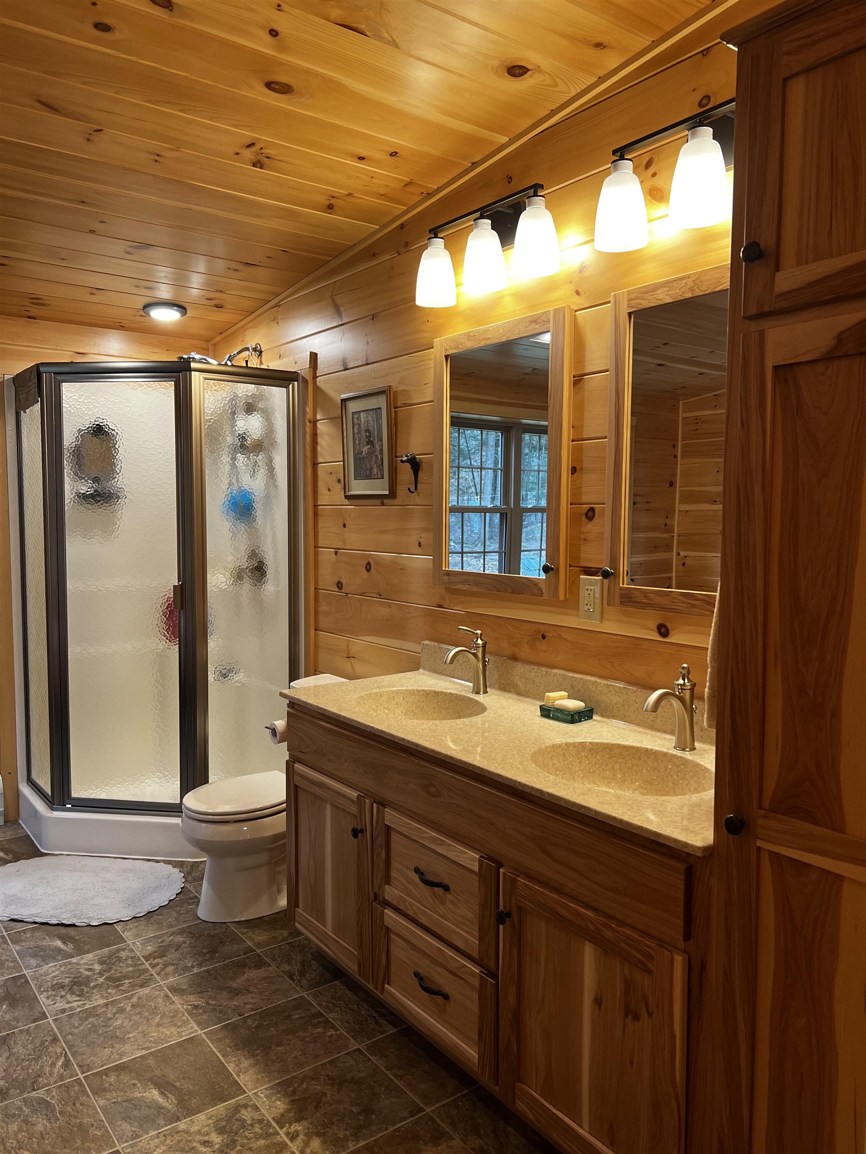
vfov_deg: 67.3
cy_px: 577
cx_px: 433
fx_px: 867
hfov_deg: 53.1
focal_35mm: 26
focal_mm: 5.7
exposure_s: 1/120
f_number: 1.5
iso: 125
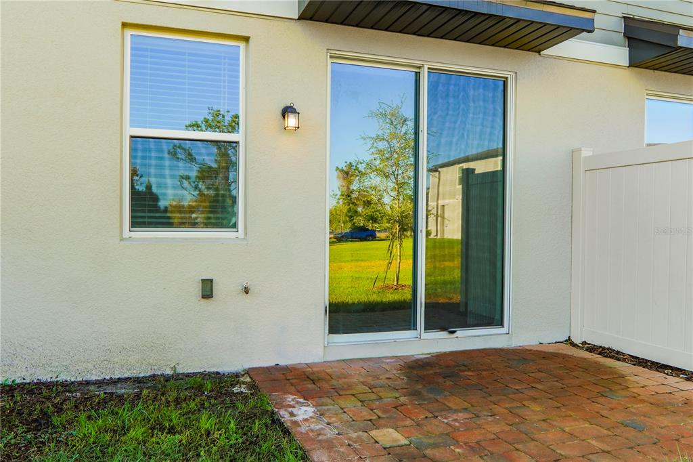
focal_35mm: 18
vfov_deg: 67.3
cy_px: 231
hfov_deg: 90.0
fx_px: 346
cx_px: 346
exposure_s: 1/250
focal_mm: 12
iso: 100
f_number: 5.6
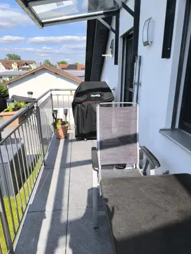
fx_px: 176
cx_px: 97
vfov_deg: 71.5
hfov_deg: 56.9
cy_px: 126
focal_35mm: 24
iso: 50
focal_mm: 6.14
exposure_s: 1/1187
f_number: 1.65
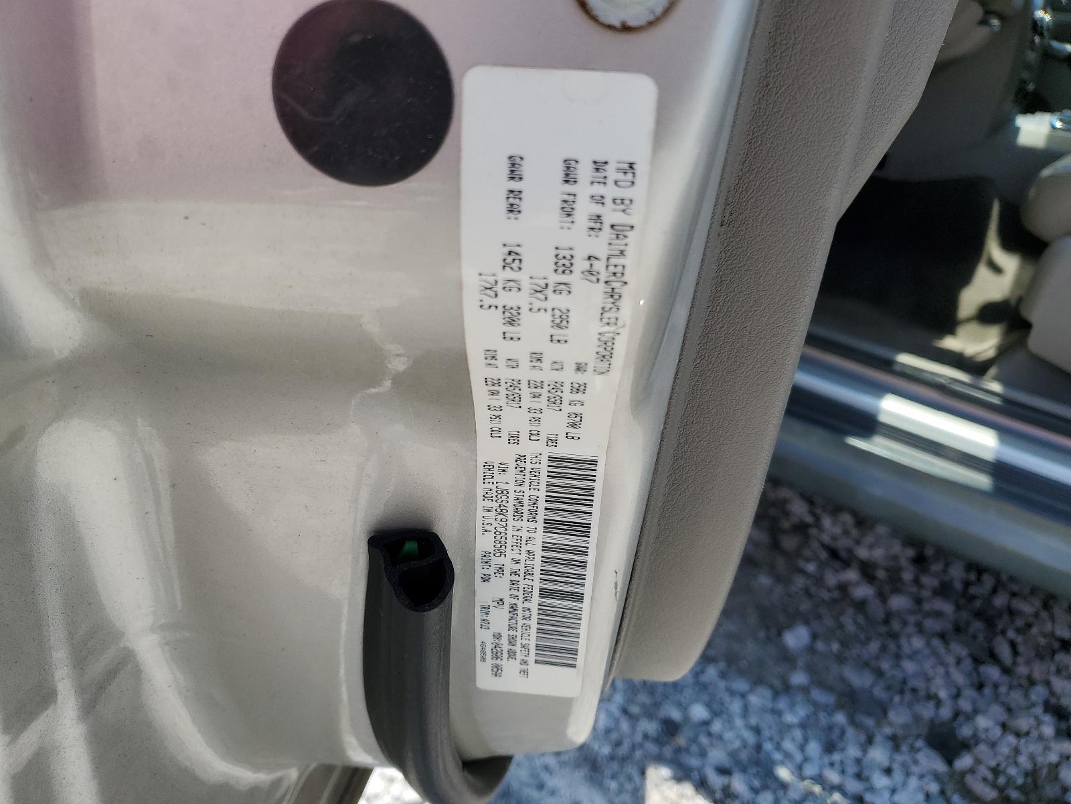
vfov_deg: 53.1
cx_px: 536
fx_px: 804
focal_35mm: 26
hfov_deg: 67.3
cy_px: 402
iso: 50
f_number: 1.5
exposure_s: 1/1667
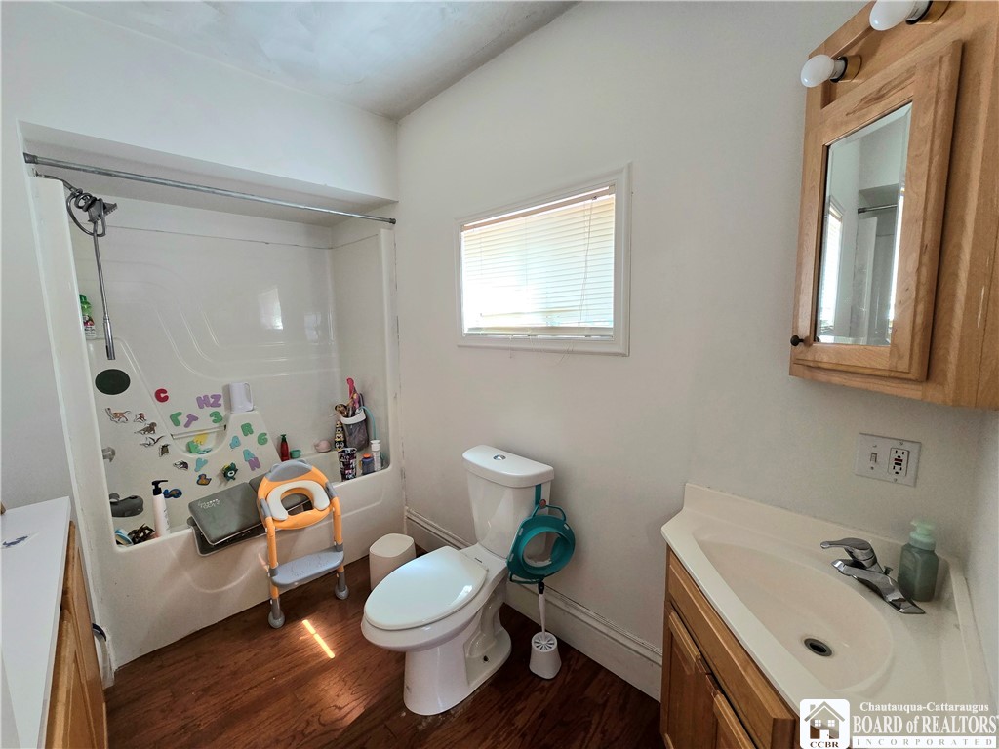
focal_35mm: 13
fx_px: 375
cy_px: 374
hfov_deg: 106.2
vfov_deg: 89.9
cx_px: 500
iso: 160
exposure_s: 1/60.2
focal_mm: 2.2
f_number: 2.2
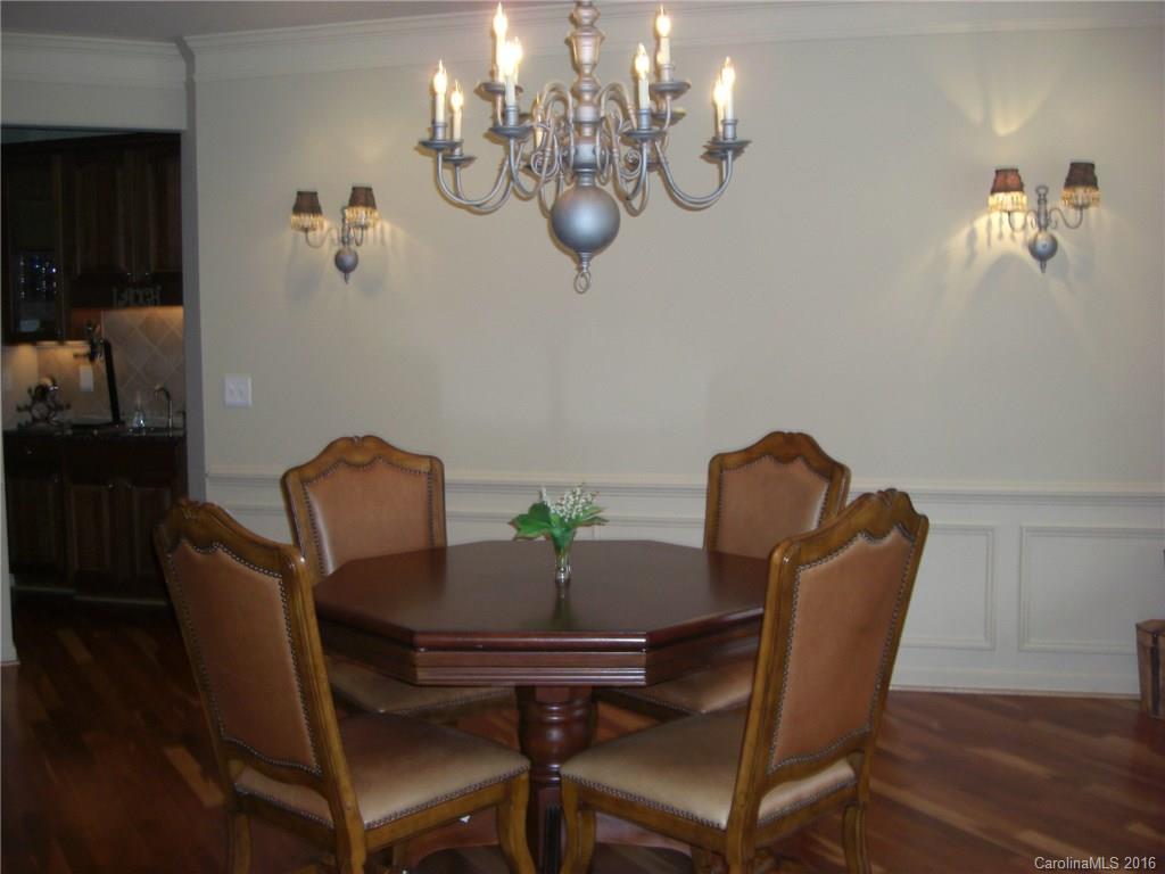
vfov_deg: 37.7
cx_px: 582
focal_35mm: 38
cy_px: 437
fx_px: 1279
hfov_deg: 49.0
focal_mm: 7.9
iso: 200
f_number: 2.8
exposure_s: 1/60
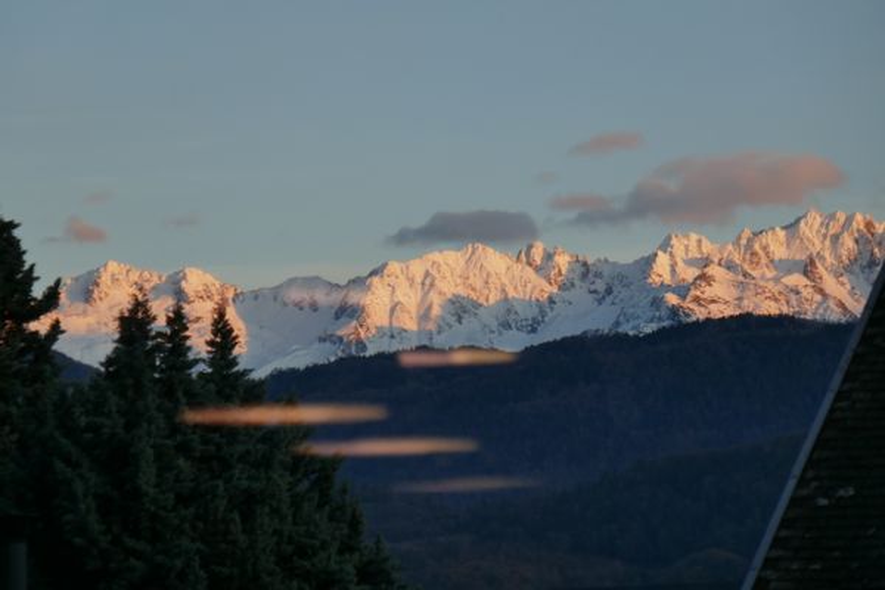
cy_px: 295
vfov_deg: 6.7
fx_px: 5015
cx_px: 442
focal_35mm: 204
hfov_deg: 10.1
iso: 160
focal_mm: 74.2
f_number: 5.9
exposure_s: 1/125
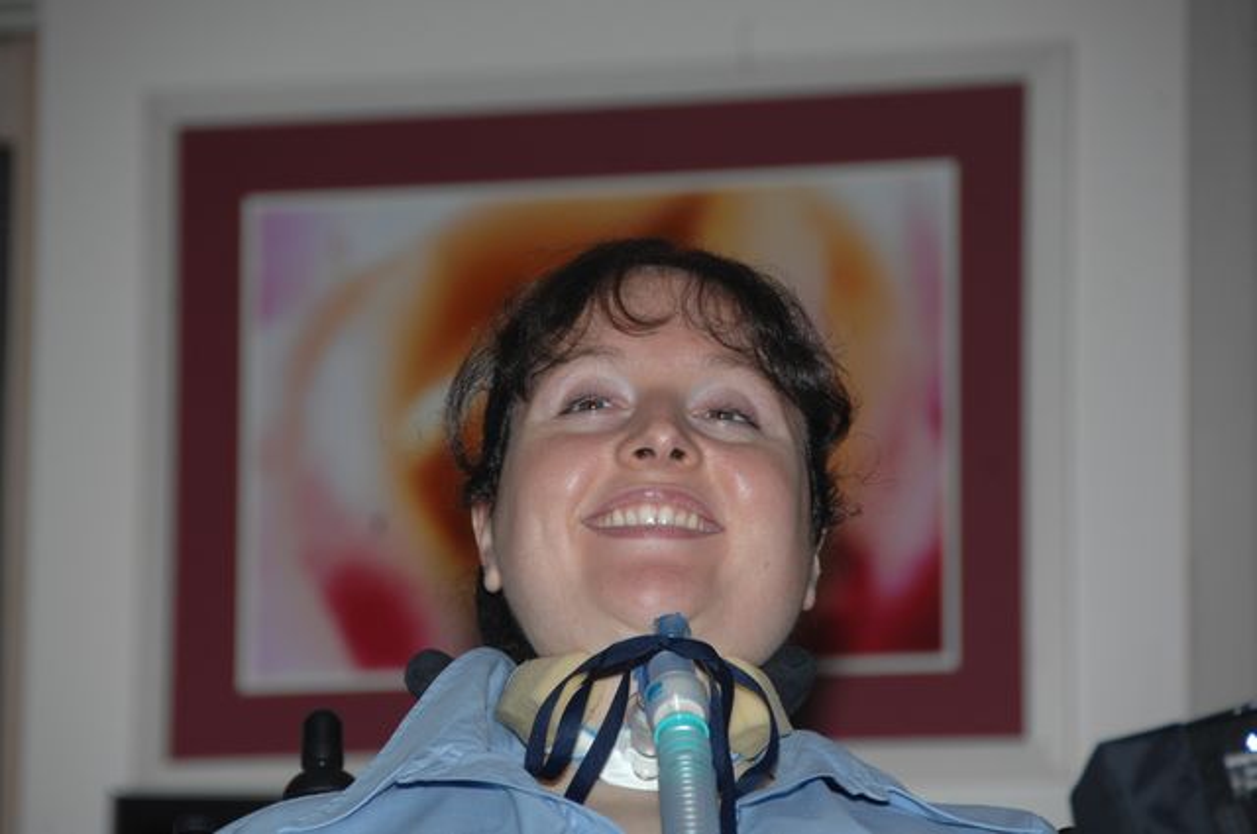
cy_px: 417
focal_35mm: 255
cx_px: 628
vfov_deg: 5.4
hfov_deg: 8.1
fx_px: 8892
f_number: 5.6
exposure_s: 1/200
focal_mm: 170
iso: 200
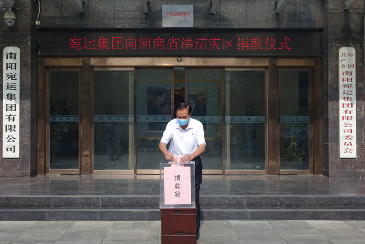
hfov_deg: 44.5
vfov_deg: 30.5
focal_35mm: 44
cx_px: 182
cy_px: 122
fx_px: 446
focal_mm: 16.09
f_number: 4
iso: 125
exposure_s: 1/800
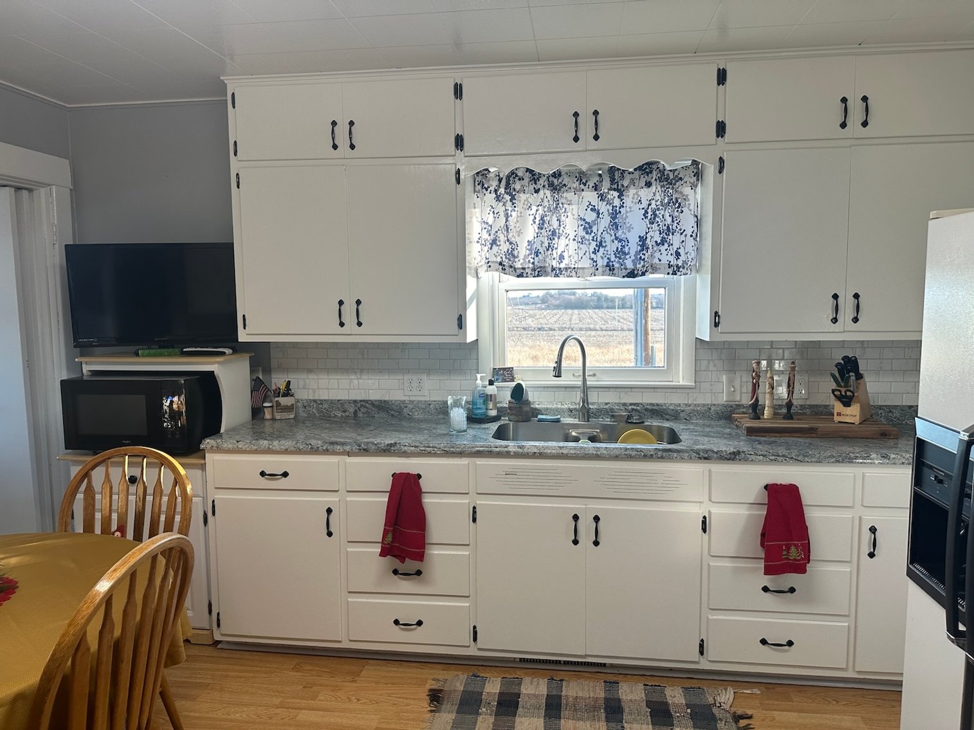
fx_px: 675
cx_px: 487
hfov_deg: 71.6
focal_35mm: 24
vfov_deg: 56.8
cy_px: 365
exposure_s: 1/120
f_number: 1.78
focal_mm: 6.86
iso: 125
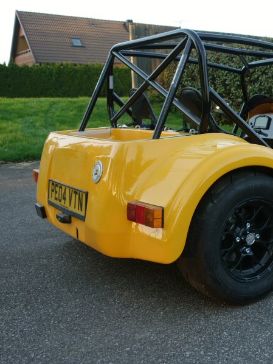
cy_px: 174
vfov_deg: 42.1
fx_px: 473
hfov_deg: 30.3
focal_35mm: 45
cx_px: 263
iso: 125
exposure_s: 1/100
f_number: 3.2
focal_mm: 10.4
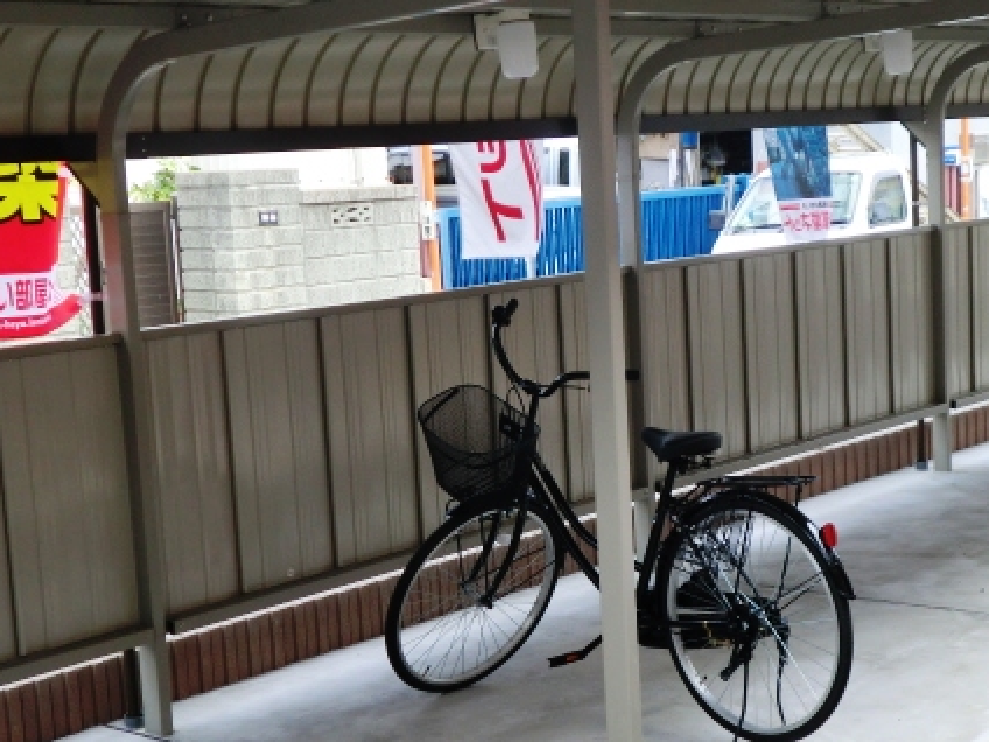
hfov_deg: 28.5
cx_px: 595
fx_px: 1943
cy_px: 443
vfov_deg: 21.6
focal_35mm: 68
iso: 50
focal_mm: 8.2
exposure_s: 1/80
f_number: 4.3
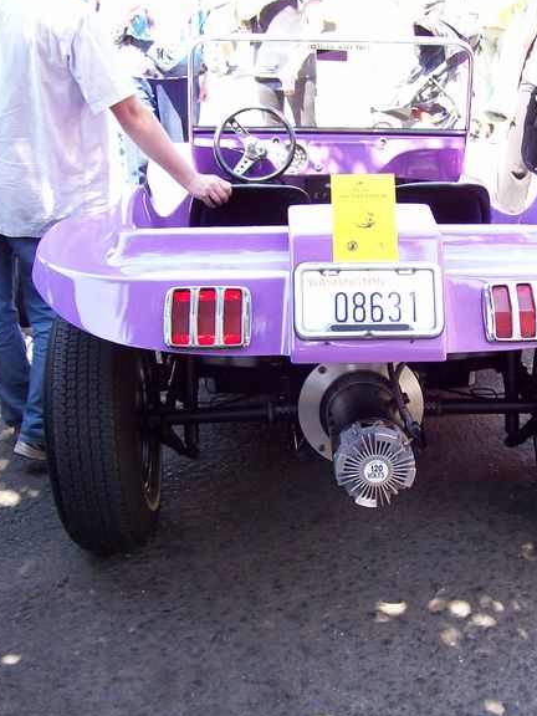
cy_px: 356
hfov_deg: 28.7
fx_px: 1034
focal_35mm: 50
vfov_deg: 38.2
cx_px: 399
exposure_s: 1/64
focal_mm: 6
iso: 80
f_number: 2.7
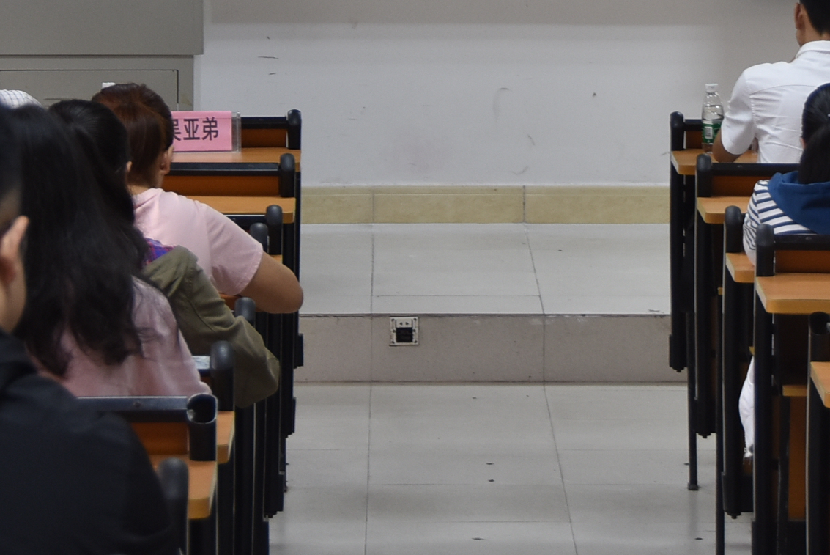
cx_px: 525
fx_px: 4752
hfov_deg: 10.0
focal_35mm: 206
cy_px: -85
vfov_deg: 6.6
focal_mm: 52
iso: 400
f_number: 4.8
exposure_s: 1/30
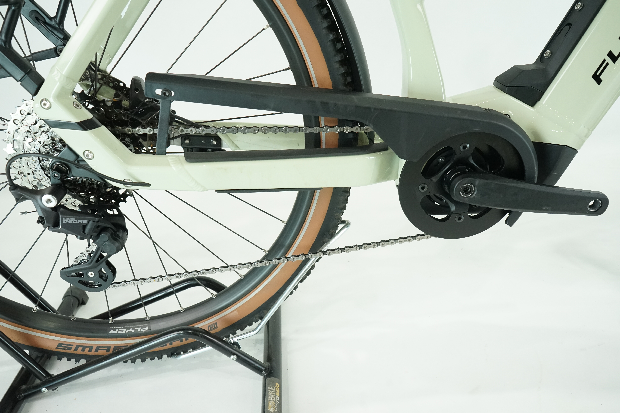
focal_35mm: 29
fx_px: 499
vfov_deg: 45.0
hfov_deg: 63.7
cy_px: 206
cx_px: 310
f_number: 7.1
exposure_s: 1/200
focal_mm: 29
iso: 3200
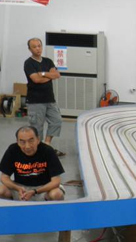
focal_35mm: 102
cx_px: 318
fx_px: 655
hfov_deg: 10.4
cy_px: 159
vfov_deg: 20.9
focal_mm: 6.1
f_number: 3.5
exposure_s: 1/15
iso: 200
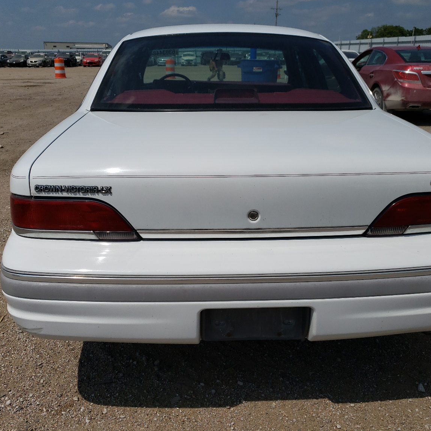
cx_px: 231
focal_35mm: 32
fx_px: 451
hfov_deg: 51.1
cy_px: 209
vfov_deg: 51.1
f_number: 1.5
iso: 51
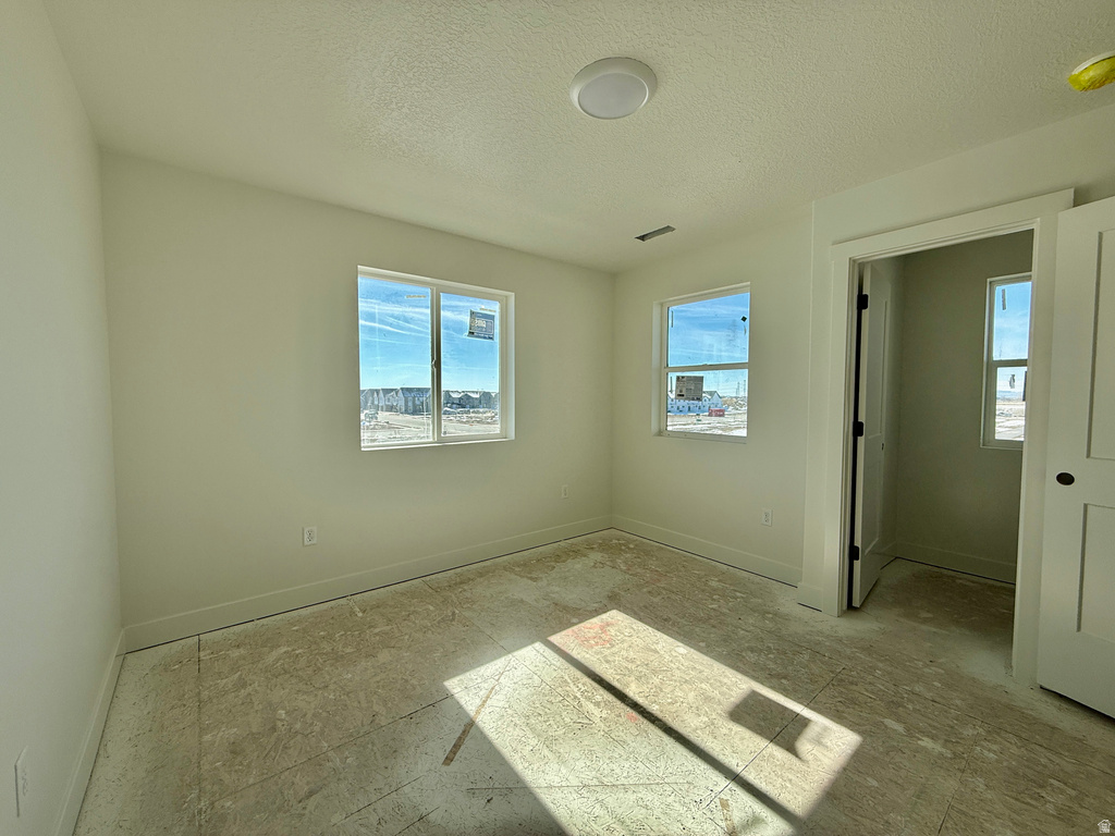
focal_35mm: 14
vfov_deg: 85.7
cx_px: 558
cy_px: 418
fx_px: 451
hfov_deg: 102.1
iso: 50
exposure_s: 1/1189
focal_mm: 2.22
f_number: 2.2
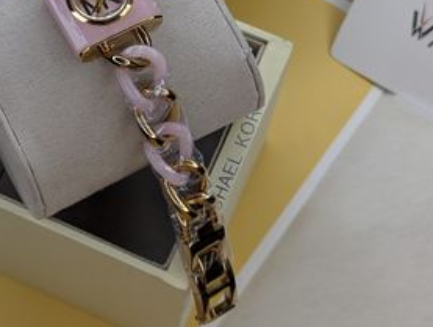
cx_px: 95
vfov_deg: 14.2
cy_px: 56
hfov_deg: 18.7
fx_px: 1304
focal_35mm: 104
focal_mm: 6.81
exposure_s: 1/115
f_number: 1.85
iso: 41
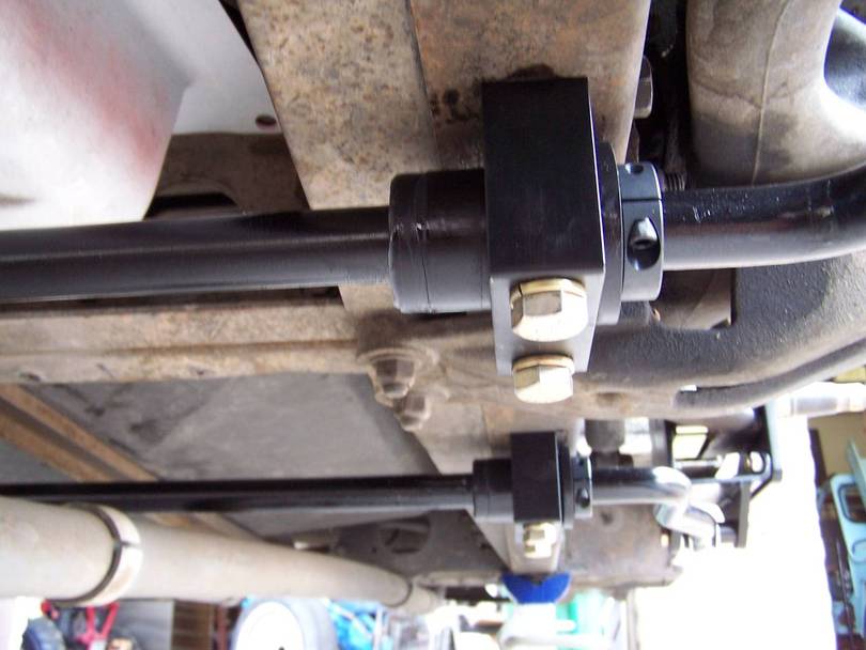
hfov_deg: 49.0
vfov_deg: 37.7
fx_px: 951
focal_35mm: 38
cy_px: 325
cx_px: 433
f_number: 2.8
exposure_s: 1/30
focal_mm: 6.3
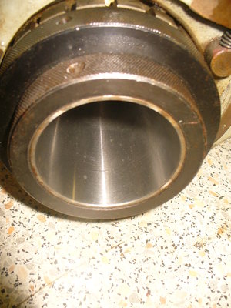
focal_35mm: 37
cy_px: 154
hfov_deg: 38.7
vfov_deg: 50.1
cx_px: 116
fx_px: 329
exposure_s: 1/30
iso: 100
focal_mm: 6.1
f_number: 2.8
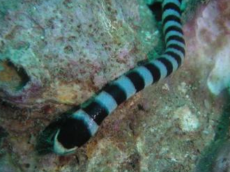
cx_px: 137
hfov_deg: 38.8
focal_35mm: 49
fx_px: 325
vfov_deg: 29.6
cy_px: 86
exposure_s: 1/45
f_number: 6.7
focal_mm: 6
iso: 160
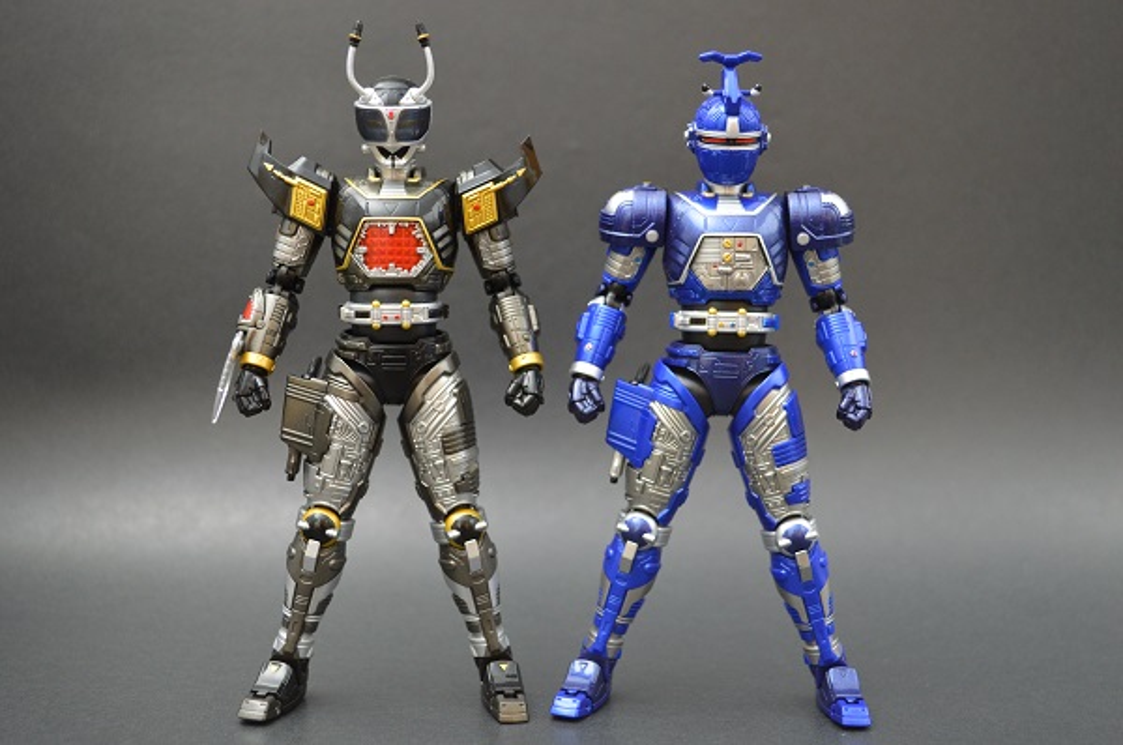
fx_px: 1401
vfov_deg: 29.8
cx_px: 562
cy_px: 372
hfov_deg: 43.7
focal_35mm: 45
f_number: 4.5
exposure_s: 1/5
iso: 800
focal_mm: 30
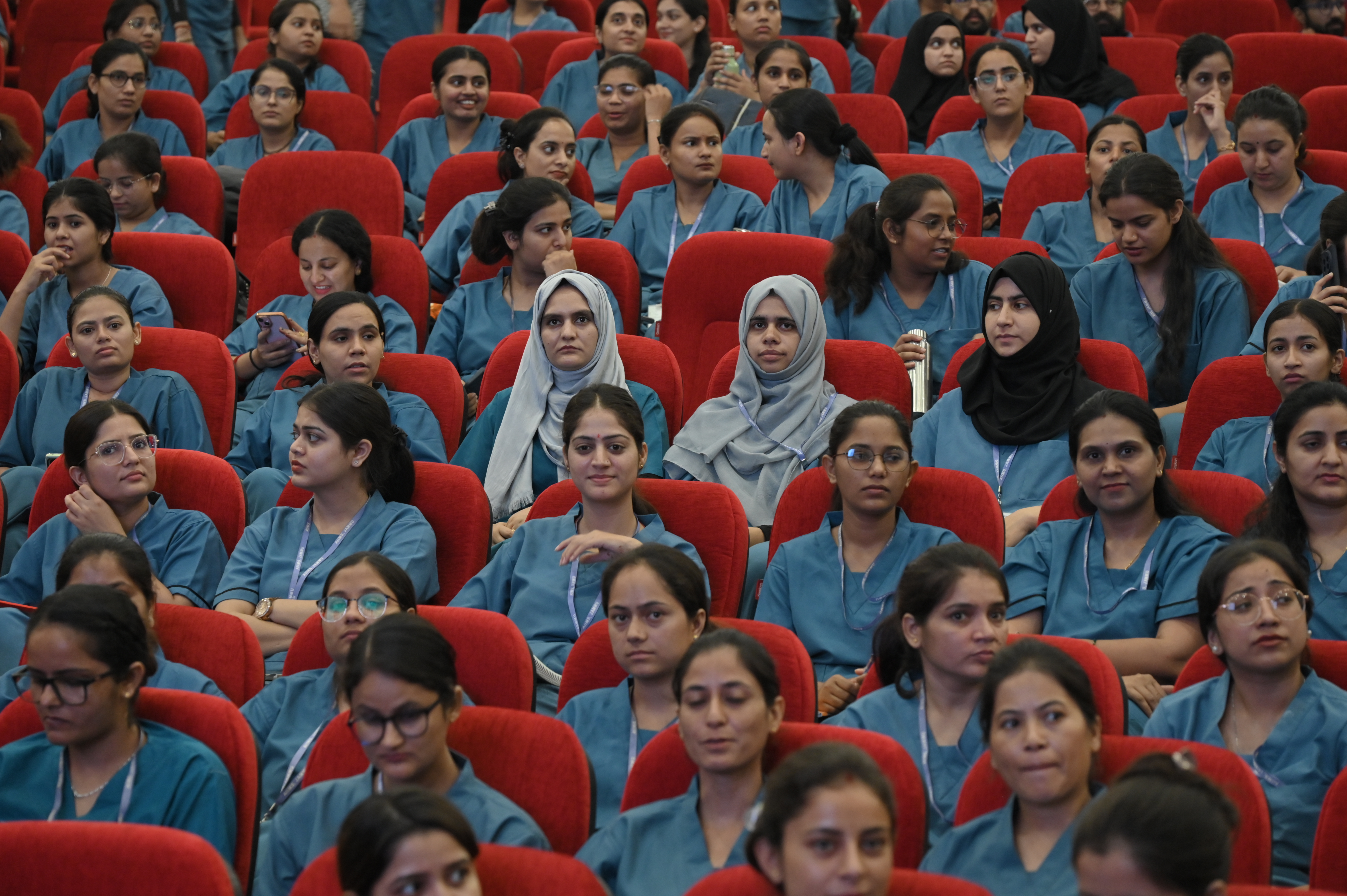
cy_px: 448
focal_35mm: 120
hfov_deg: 17.1
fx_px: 4487
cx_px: 674
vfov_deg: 11.4
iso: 2000
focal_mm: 120
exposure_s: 1/50
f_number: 5.6
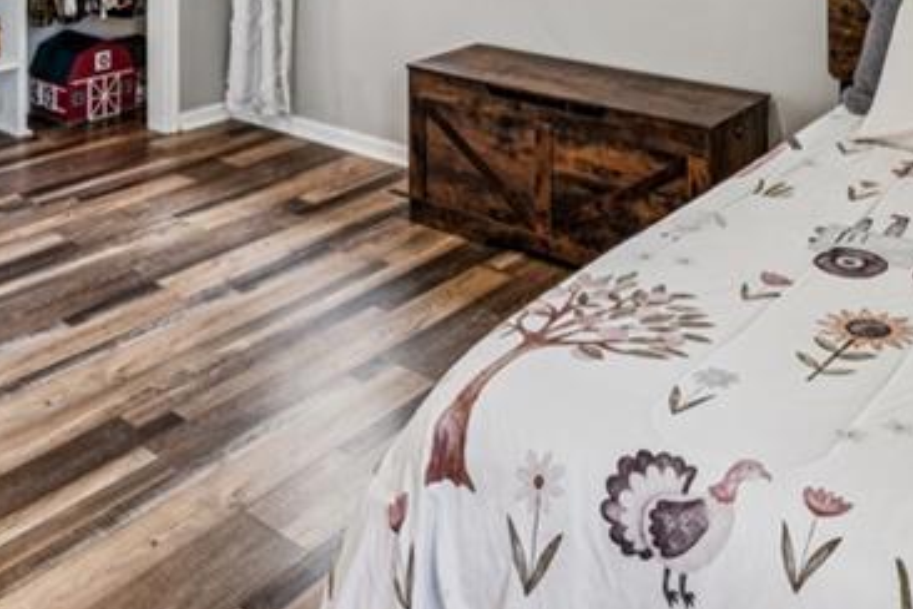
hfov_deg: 45.6
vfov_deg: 26.9
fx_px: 1072
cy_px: -177
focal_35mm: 42
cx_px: 329
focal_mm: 15.1
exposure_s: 1/4
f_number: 13
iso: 400
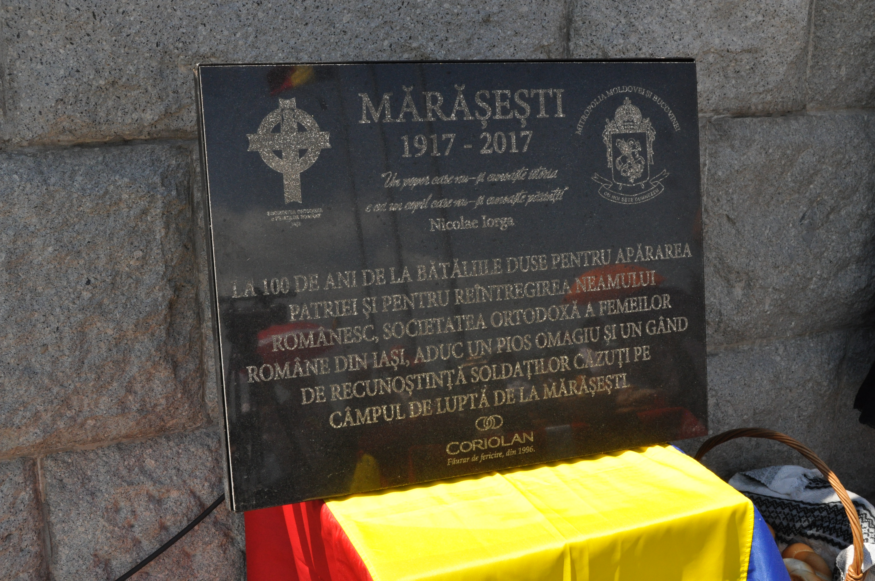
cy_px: 290
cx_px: 438
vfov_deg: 29.8
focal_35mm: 45
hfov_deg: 43.7
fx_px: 1092
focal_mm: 30
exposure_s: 1/640
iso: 800
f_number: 13
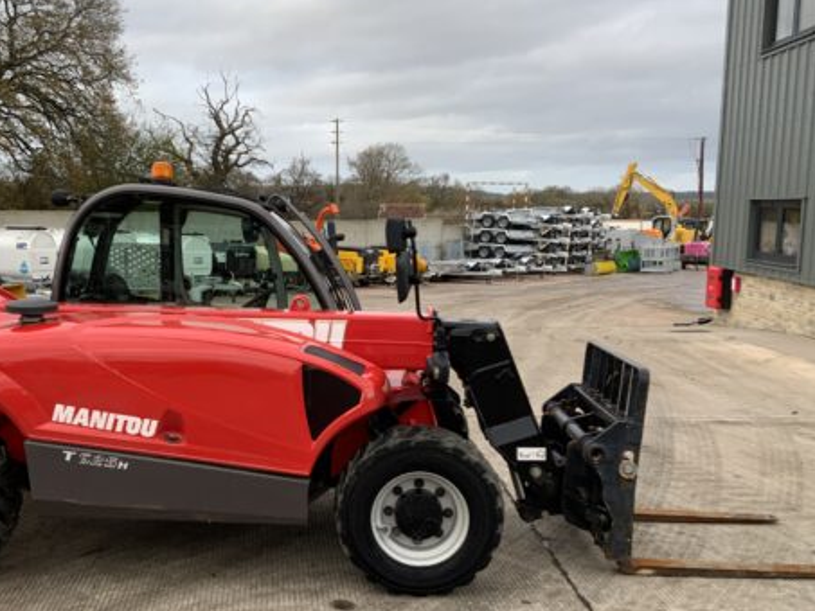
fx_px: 966
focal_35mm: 41
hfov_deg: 45.4
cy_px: 358
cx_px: 311
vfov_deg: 35.1
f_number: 1.8
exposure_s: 1/122
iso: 20
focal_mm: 3
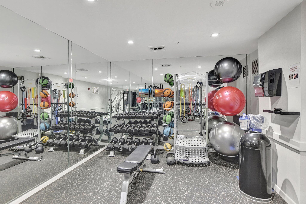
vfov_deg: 67.3
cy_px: 102
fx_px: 153
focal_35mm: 18
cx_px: 153
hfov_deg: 90.0
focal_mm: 12
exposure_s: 1.3
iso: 1000
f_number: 8
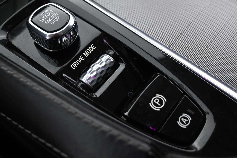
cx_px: 109
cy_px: 82
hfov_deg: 52.3
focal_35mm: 37
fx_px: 241
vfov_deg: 36.3
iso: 2000
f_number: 4
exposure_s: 1/30
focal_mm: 21
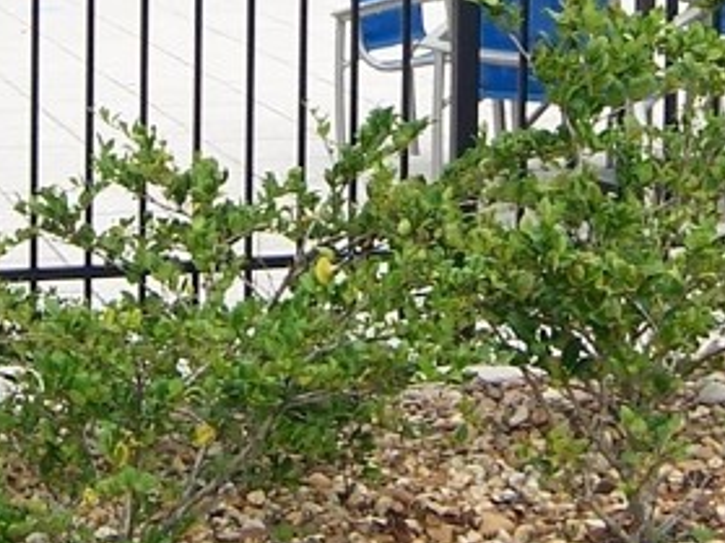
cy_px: -255
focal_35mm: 121
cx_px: 351
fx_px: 2533
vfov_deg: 11.7
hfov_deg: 16.3
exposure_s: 1/125
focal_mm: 5.5
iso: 80
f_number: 3.4
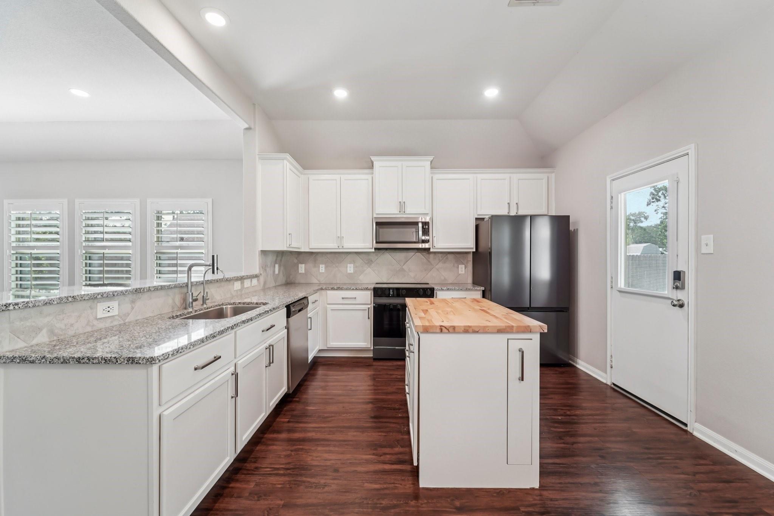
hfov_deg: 104.3
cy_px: 258
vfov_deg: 81.2
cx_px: 387
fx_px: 301
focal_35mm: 14
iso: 500
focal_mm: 14
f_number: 8
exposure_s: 1/20
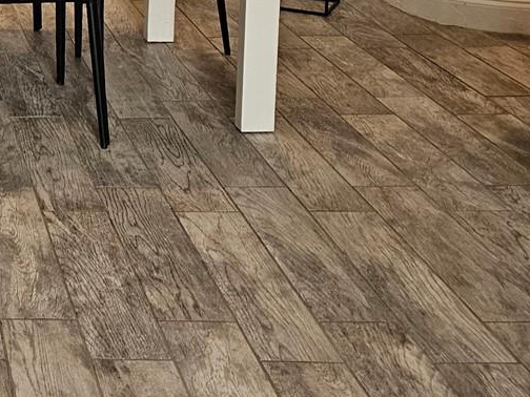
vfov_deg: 18.9
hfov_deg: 22.7
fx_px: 1118
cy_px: -95
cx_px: -224
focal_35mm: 73
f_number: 1.7
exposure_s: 1/120
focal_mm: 6.3
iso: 125
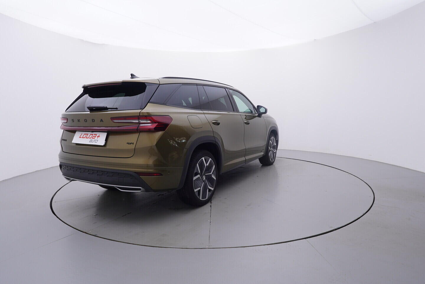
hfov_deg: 77.3
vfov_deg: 56.2
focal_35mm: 22
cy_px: 142
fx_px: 266
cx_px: 212
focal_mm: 15
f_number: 5
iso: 200
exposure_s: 1/80
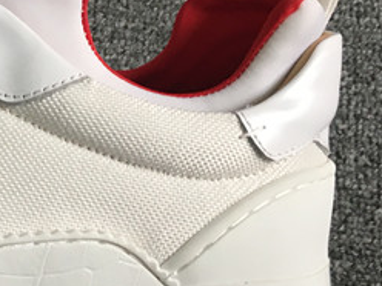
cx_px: -134
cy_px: 116
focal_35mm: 82
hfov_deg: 21.3
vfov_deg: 18.0
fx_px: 905
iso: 80
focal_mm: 4.15
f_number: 2.2
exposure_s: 1/33
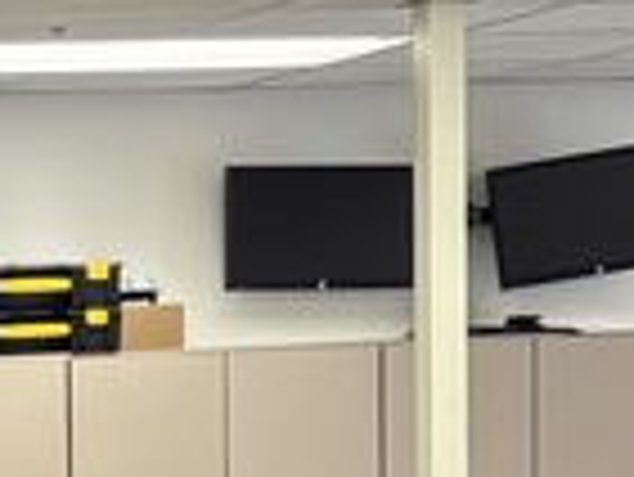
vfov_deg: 7.7
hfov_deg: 10.1
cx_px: -324
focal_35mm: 189
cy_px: 783
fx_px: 3465
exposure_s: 1/60
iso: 80
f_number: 1.6
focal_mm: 5.96
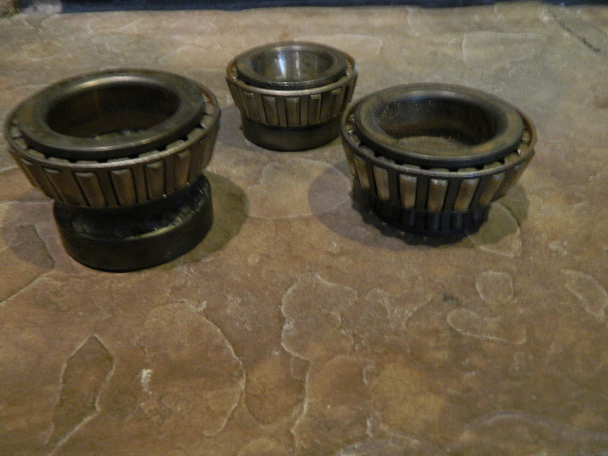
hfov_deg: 58.4
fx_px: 544
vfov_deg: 45.4
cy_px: 228
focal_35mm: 31
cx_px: 304
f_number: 3.2
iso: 400
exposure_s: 1/2.5
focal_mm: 5.6
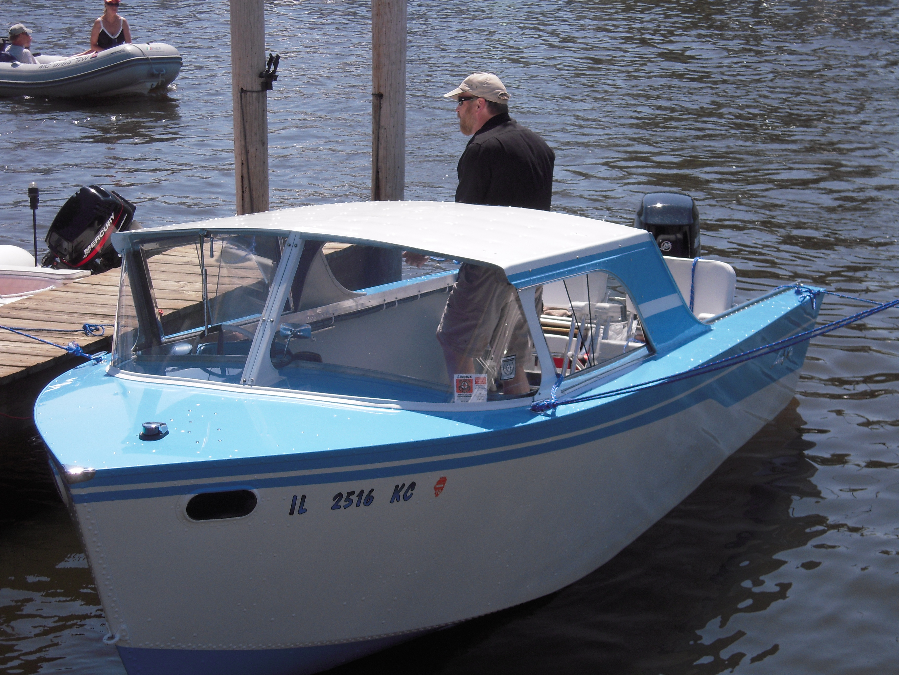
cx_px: 450
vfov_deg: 18.2
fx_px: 2104
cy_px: 338
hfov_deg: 24.1
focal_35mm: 81
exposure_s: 1/640
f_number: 4.7
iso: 100
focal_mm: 14.5
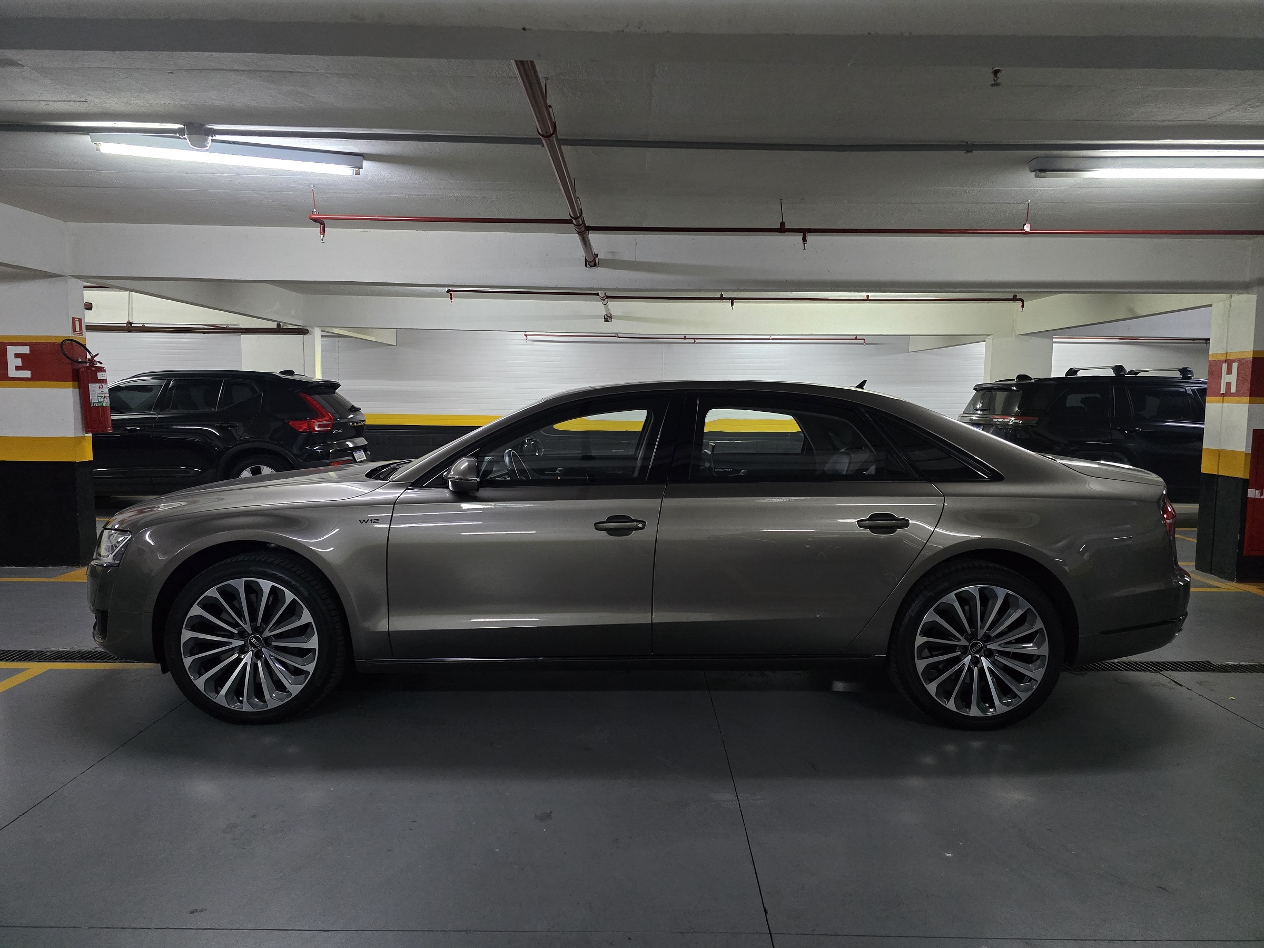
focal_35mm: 23
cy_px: 474
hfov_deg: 73.9
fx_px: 840
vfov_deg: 58.9
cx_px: 632
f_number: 1.7
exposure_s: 1/60
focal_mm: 6.3
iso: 1250
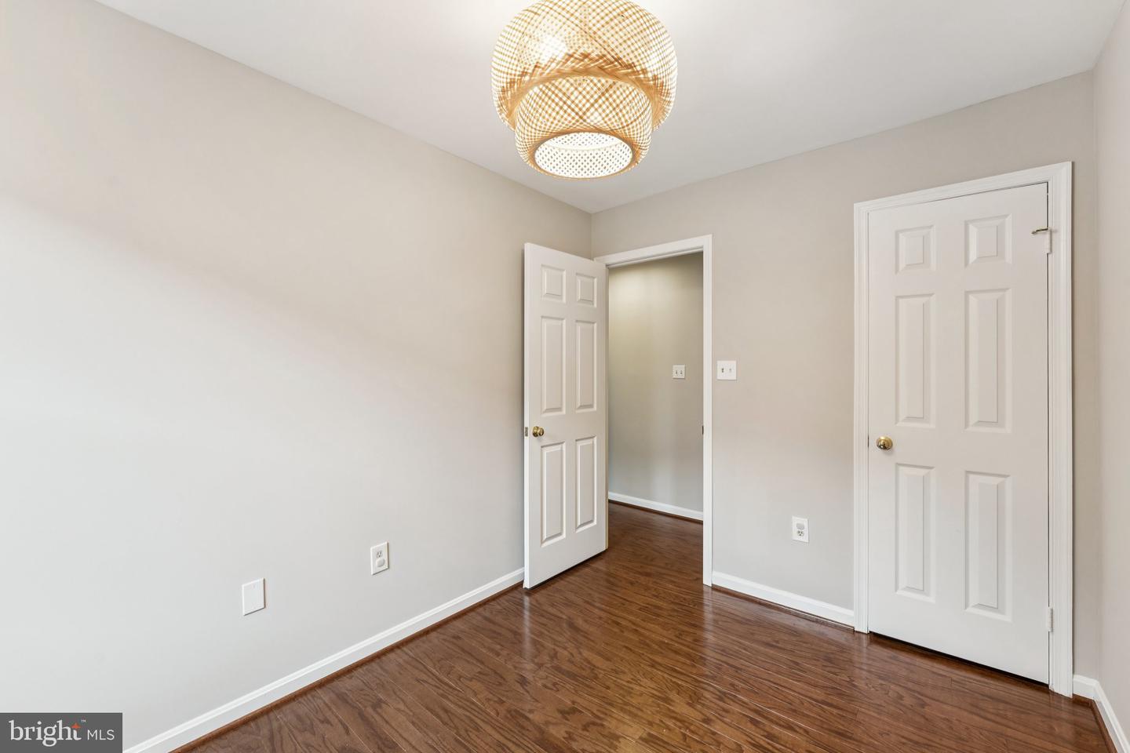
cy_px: 376
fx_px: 458
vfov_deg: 78.8
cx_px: 565
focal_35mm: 15
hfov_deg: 101.9
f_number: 8
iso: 200
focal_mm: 14.6
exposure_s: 1/6
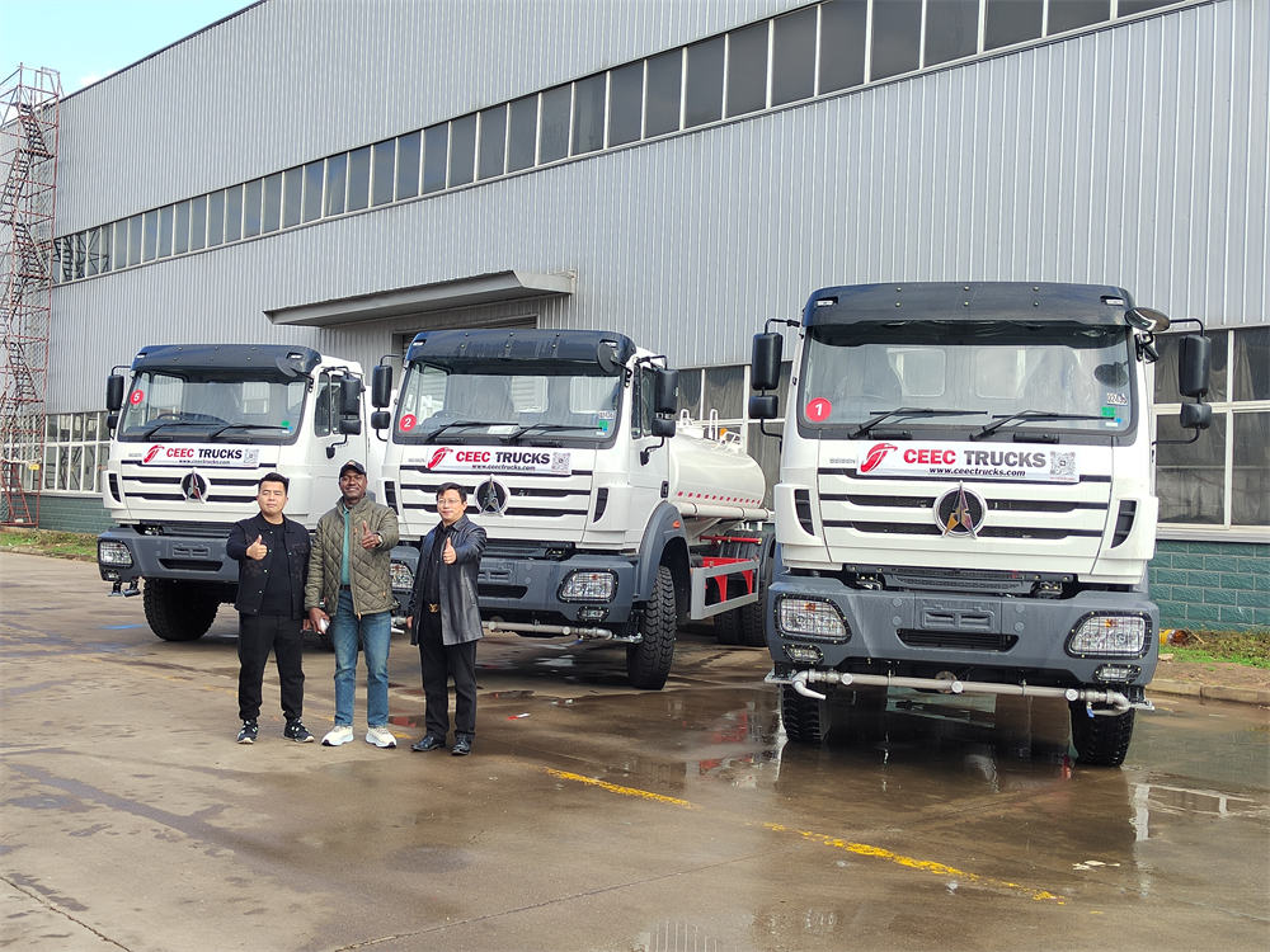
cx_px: 635
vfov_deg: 39.7
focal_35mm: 36
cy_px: 476
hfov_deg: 51.4
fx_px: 1321
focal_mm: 5.52
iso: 100
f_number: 1.9
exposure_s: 1/234
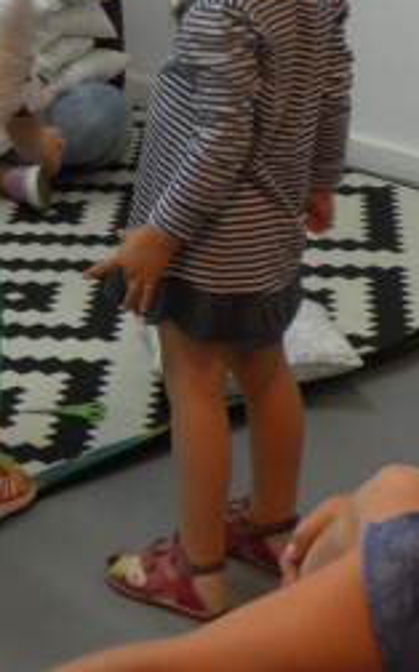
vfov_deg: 18.6
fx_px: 1996
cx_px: -222
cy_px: -15
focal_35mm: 109
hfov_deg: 11.5
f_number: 3.2
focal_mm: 6.6
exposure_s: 1/30
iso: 200
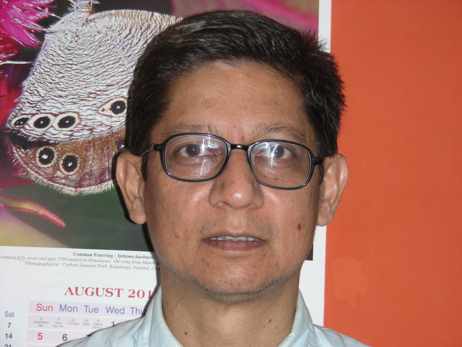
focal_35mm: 113
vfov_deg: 13.1
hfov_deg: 17.4
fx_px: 1508
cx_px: 231
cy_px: 174
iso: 65
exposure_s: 1/120
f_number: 3.5
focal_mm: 18.9
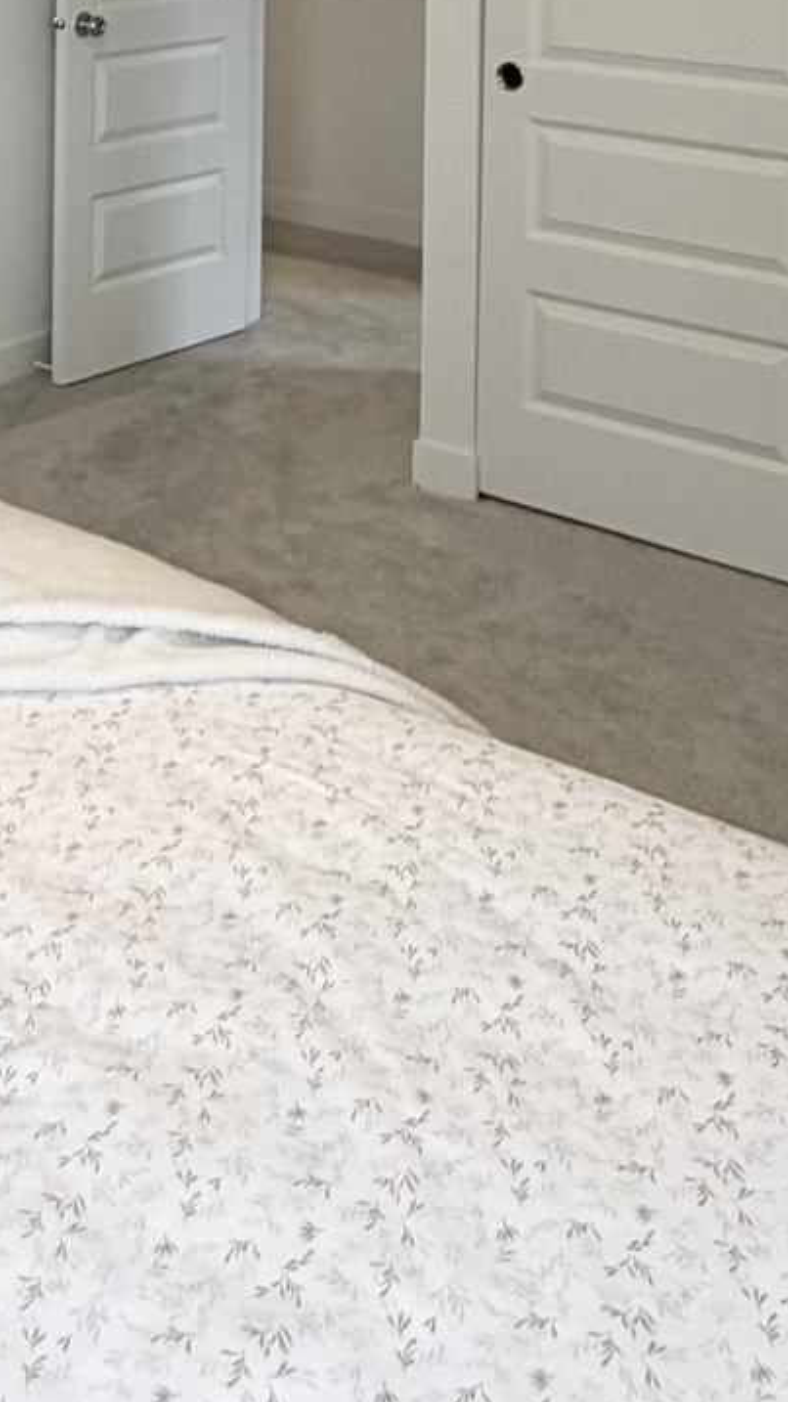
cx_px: -84
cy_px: -139
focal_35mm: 49
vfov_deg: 35.9
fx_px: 1821
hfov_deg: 22.9
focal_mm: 2.22
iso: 250
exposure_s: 1/120
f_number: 2.2
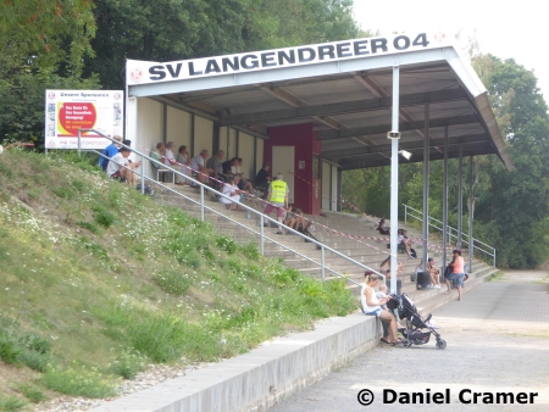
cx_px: 274
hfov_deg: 17.1
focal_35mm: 115
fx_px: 1825
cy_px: 206
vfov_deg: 12.9
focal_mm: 20.6
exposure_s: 1/60
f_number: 5.1
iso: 100
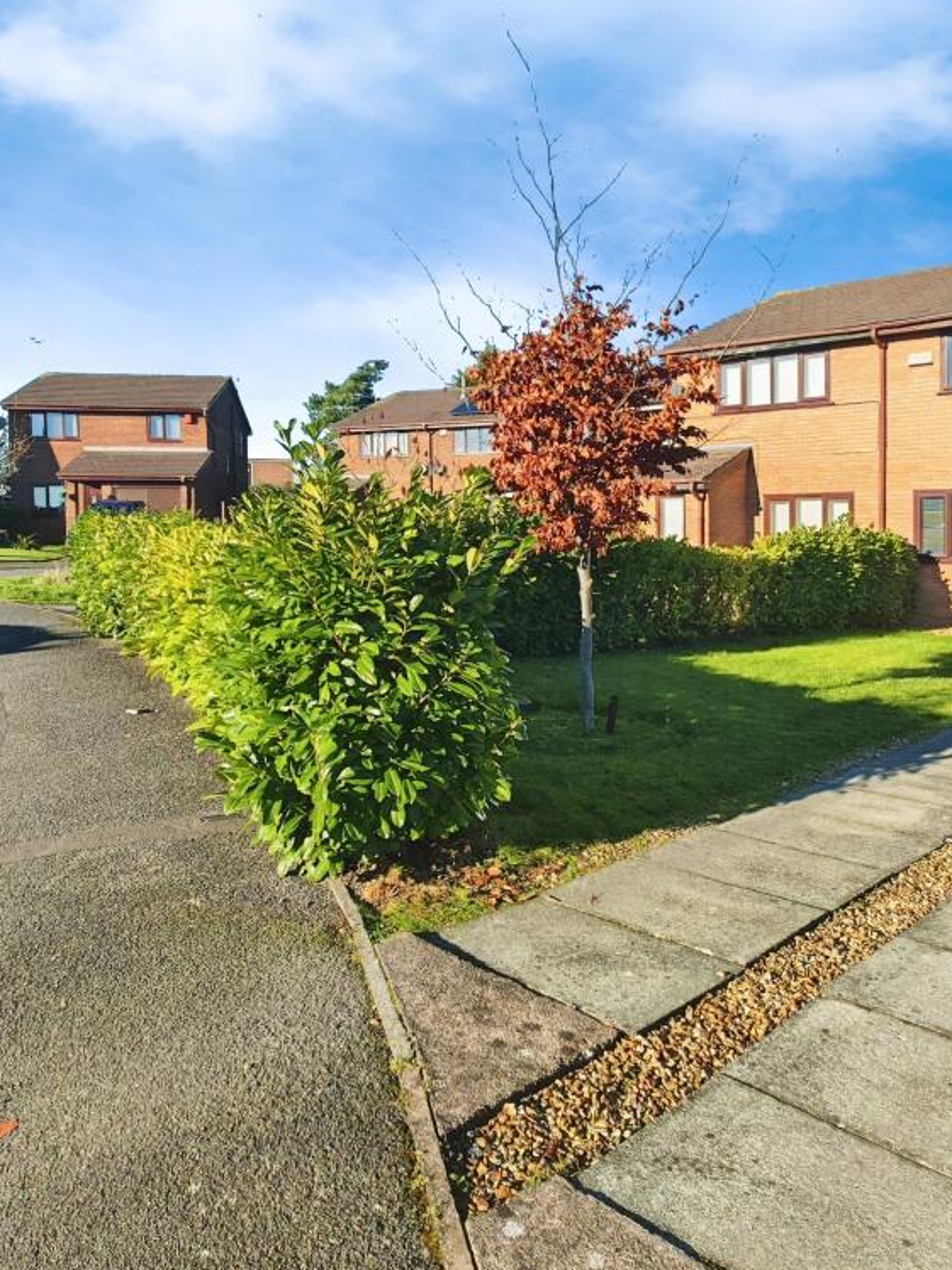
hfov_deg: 52.8
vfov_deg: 67.3
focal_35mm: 26
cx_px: 563
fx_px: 953
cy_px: 635
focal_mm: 1.82
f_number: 2
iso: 50
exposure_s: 1/460
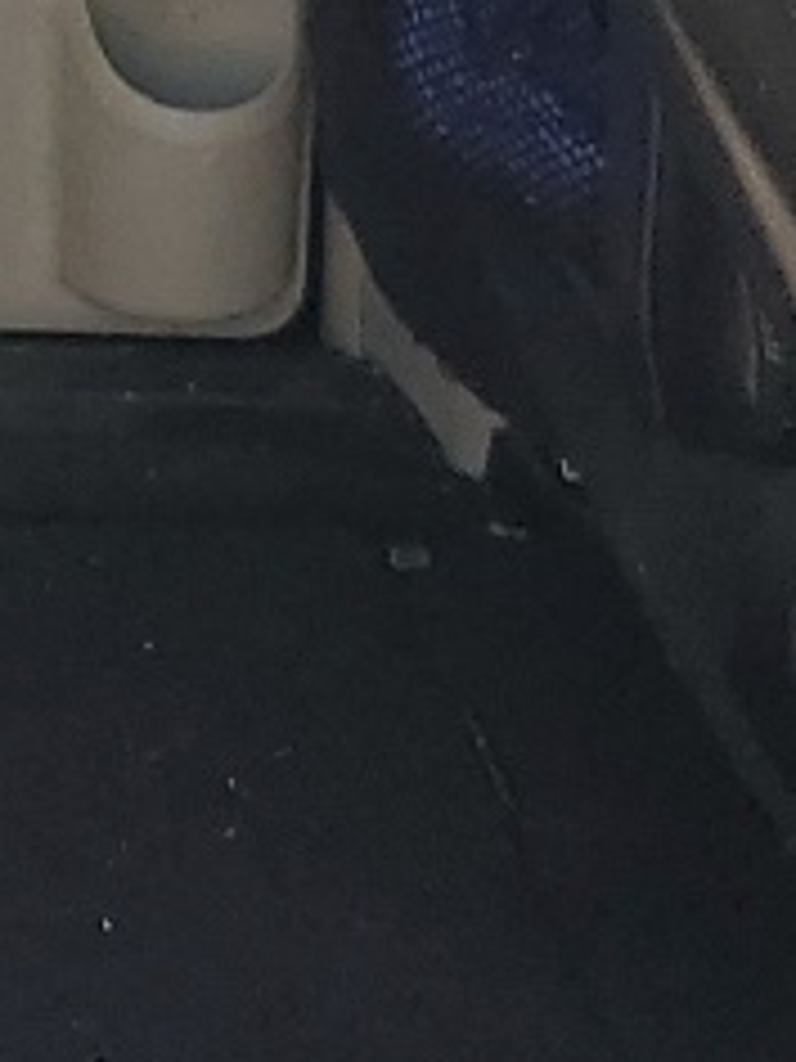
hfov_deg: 8.1
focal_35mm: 176
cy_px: -76
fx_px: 5396
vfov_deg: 11.1
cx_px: -661
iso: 50
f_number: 1.5
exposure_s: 1/200
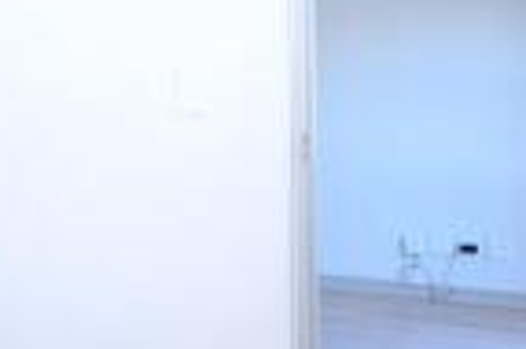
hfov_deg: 32.3
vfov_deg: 26.8
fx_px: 730
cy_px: 123
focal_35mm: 50
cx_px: -118
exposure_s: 1/200
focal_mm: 10
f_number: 5.6
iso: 1600
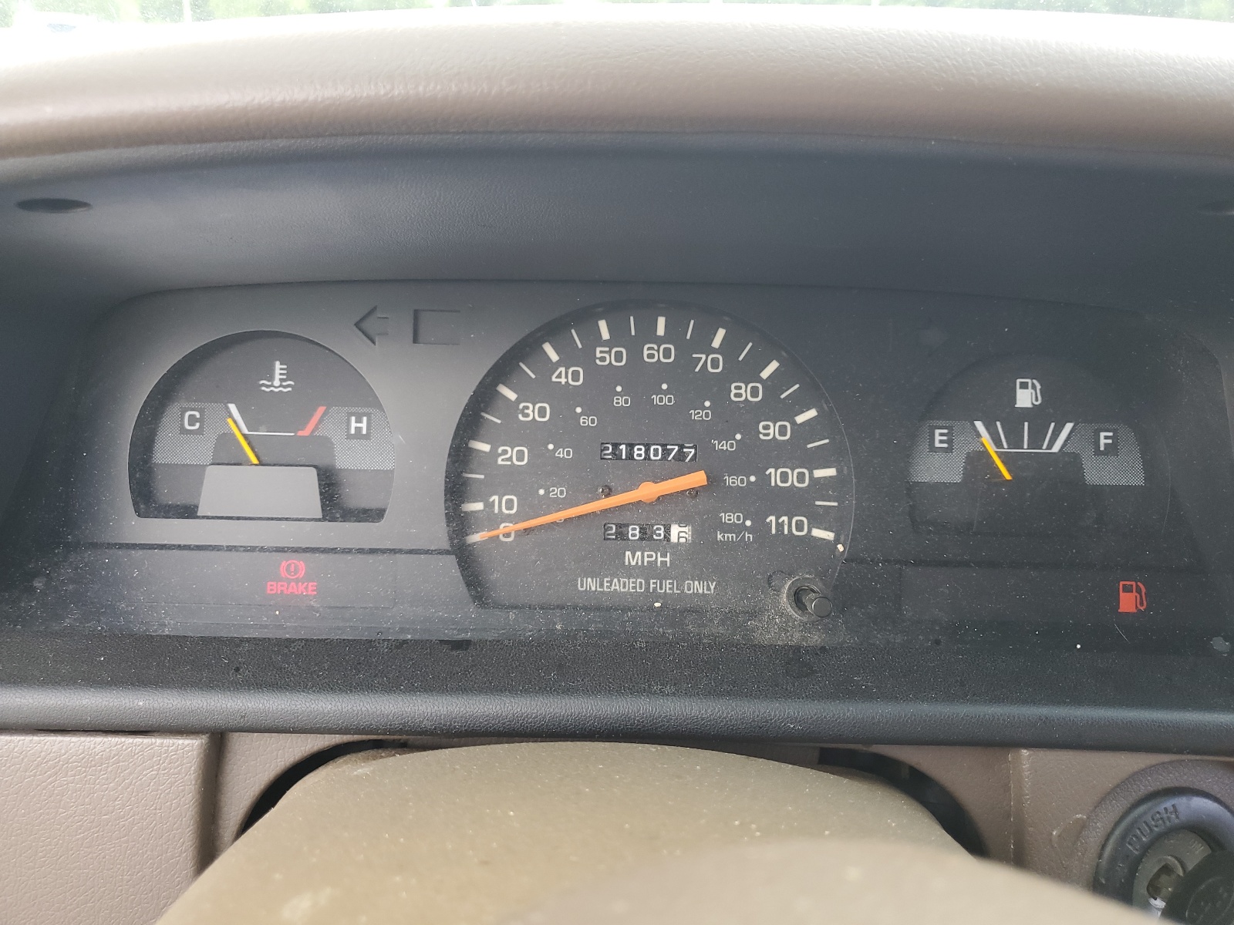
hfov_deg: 67.3
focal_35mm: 26
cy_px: 462
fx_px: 927
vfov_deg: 53.1
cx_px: 617
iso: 61
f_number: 1.5
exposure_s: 1/120
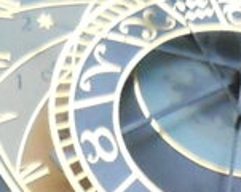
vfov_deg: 4.5
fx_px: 2269
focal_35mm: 319
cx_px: 290
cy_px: 664
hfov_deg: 6.0
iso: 400
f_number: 3.1
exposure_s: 1/80
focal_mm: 6.72
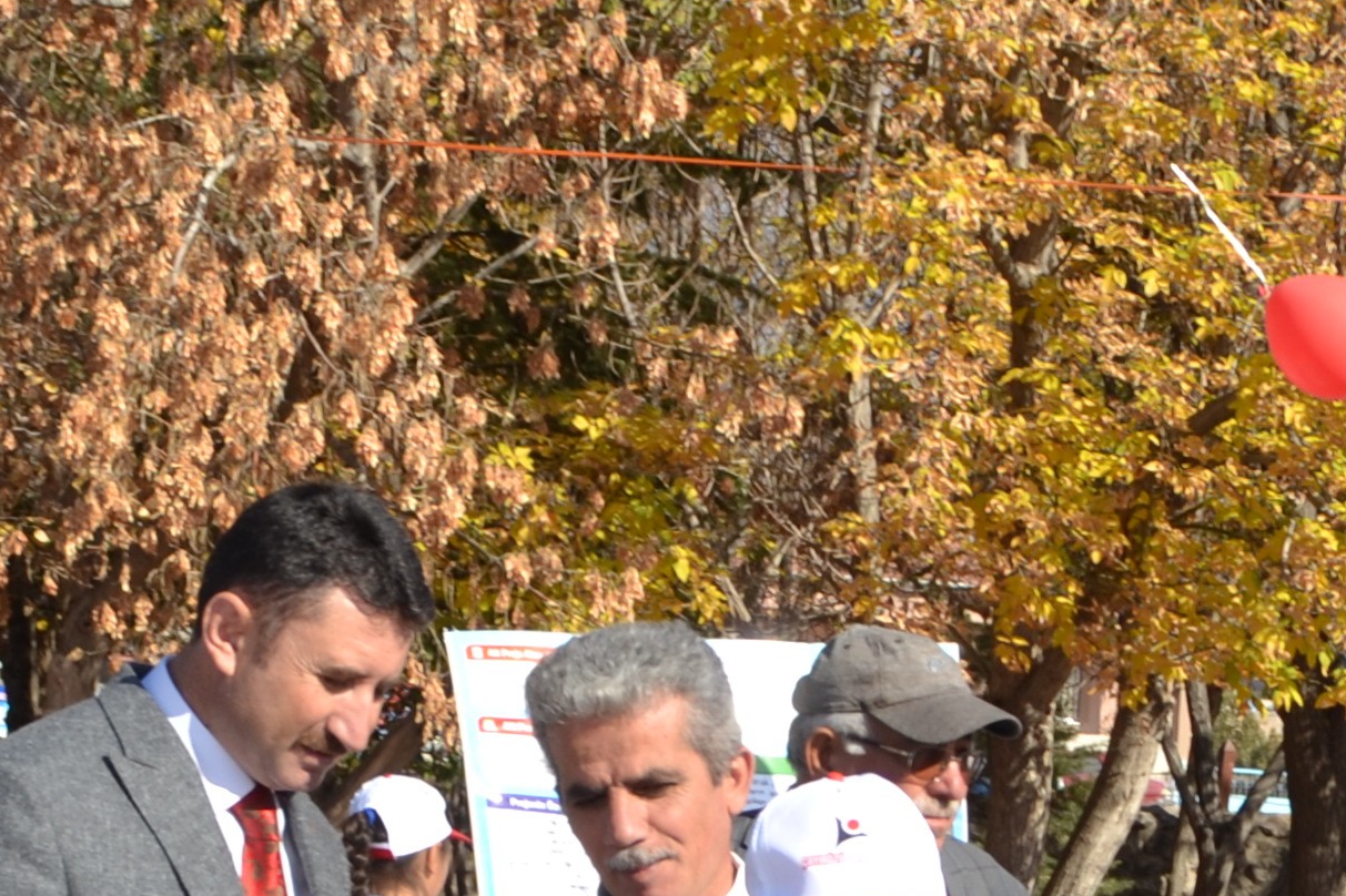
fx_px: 4261
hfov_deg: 17.5
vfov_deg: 11.6
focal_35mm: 114
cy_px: 1297
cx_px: 1342
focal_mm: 20
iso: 100
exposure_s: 1/200
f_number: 9
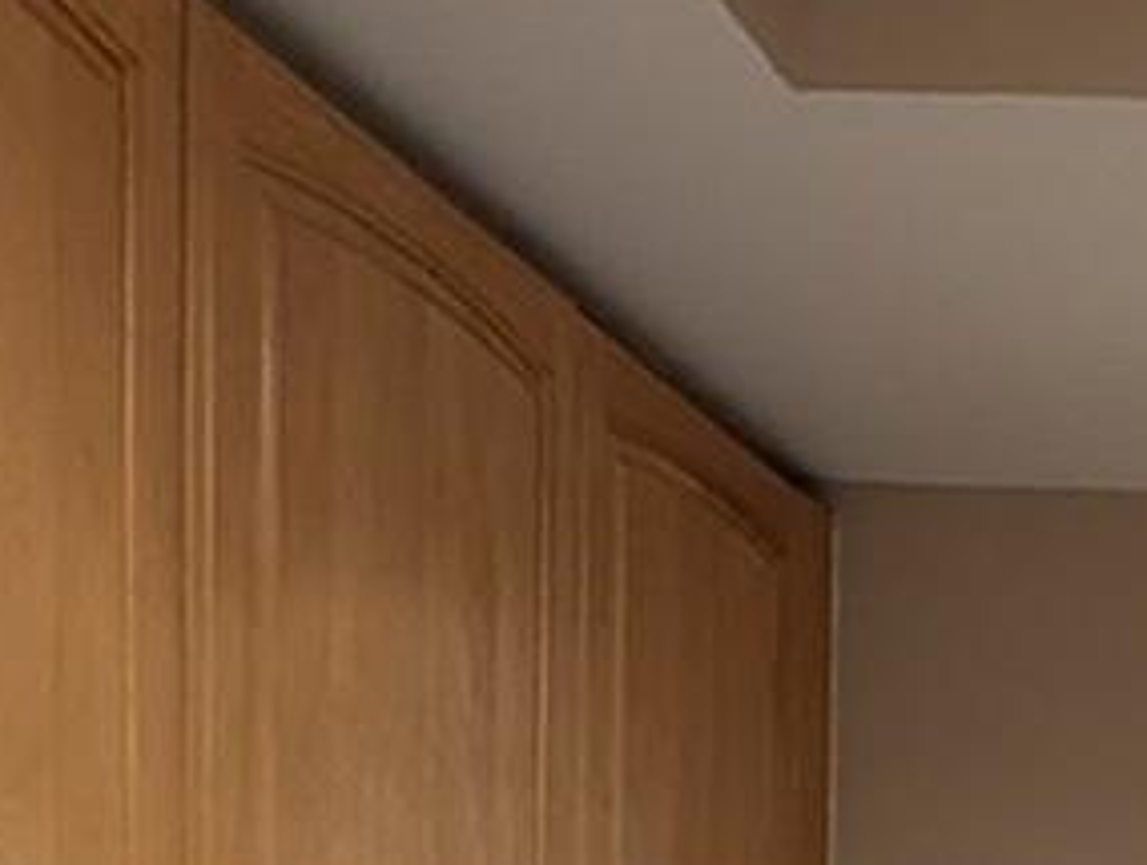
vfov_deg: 20.1
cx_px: 1827
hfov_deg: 22.4
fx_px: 2225
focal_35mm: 67
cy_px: 1143
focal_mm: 2.02
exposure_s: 1/120
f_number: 1.7
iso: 168
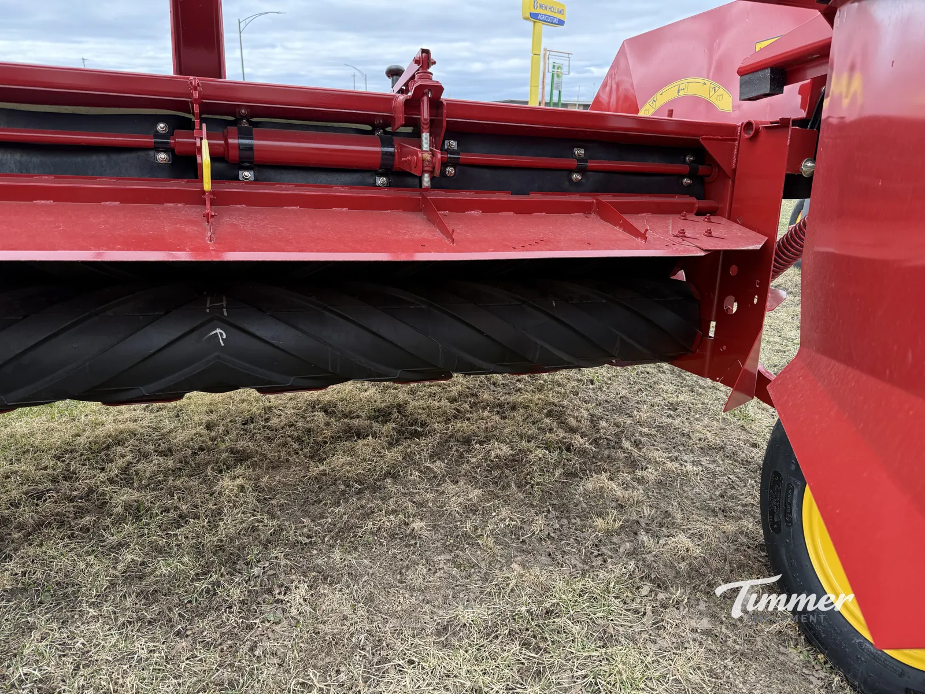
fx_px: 641
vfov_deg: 56.8
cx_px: 462
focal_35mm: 24
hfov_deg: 71.6
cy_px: 347
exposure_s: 1/524
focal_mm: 6.76
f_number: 1.78
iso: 100
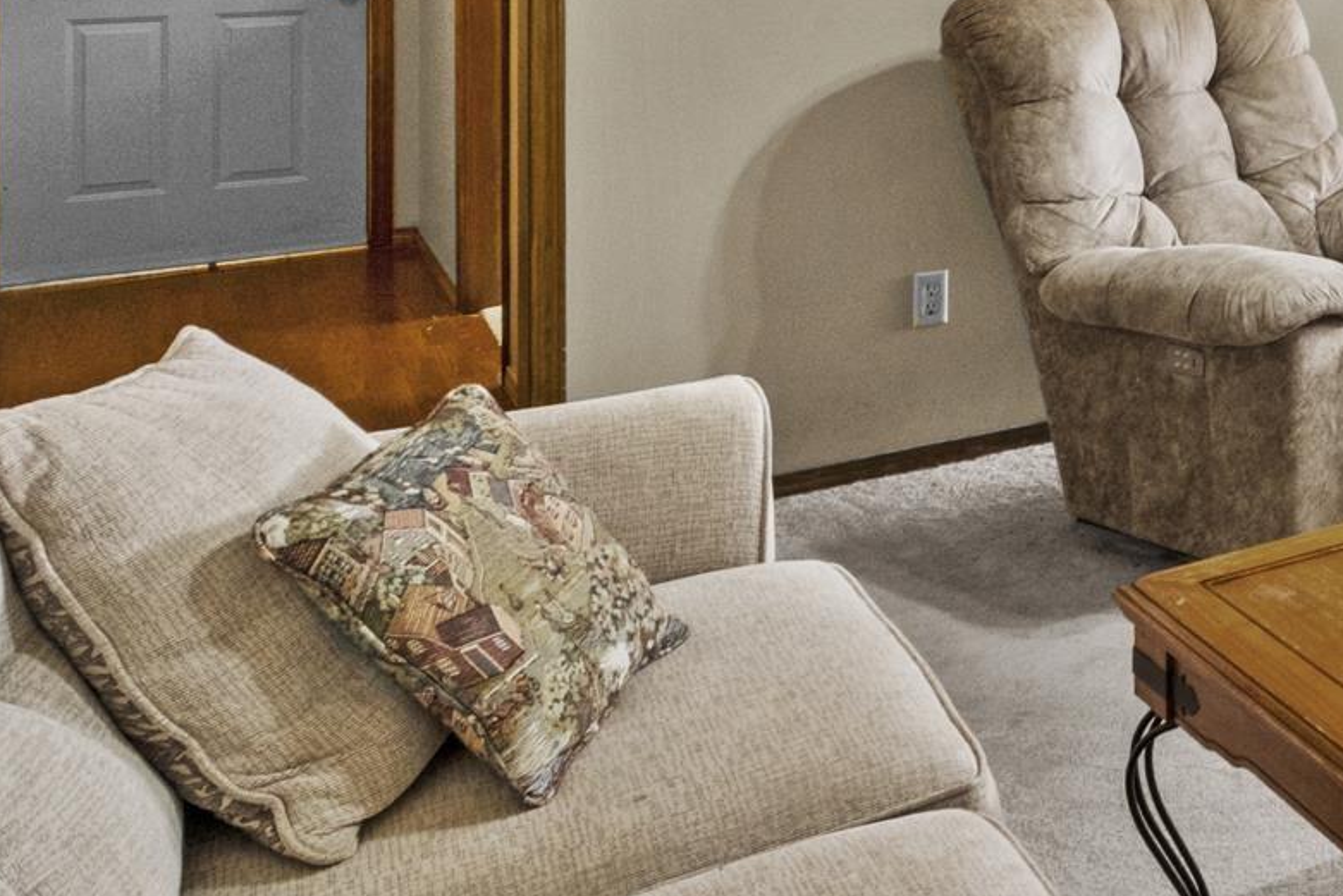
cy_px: -92
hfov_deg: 32.2
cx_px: 1704
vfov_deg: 25.9
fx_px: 1791
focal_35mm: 48
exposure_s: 1/3
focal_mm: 10
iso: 400
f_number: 7.1
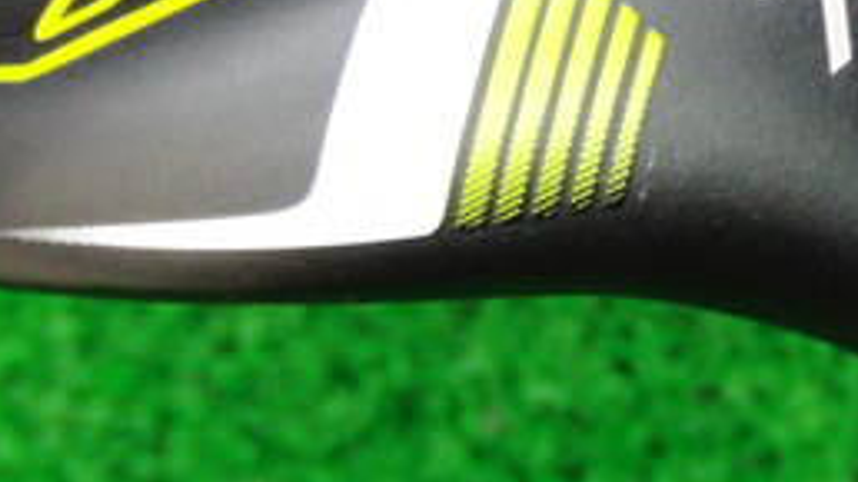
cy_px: 166
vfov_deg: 12.1
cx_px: 944
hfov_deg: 20.4
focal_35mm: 100
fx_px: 2275
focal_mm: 6.42
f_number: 3.6
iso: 400
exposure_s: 1/20
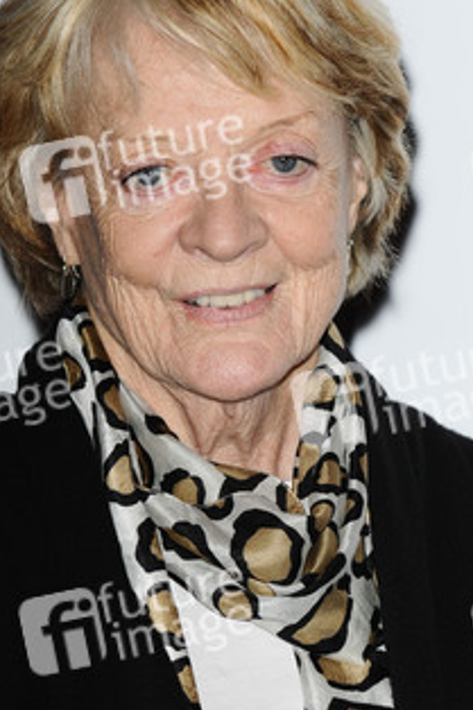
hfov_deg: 4.6
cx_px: 203
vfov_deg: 6.9
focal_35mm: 297
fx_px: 5852
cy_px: 283
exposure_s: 1/200
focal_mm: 155
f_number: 4.5
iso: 320
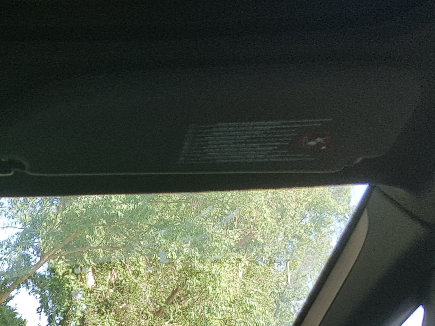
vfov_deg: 17.3
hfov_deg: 20.9
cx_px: -221
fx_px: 993
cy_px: 445
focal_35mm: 79
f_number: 1.7
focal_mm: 4.2
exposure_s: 1/338
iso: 50
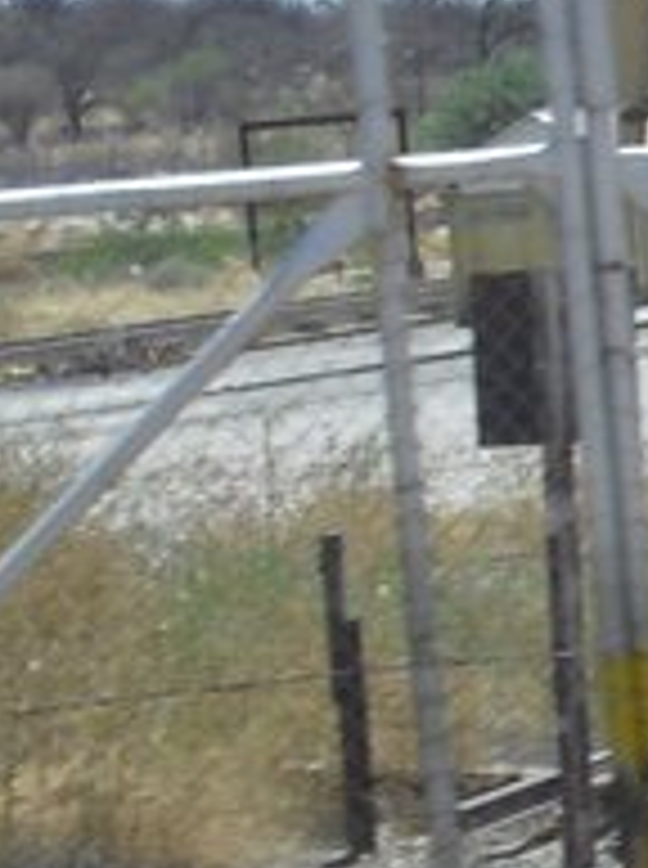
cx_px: 1354
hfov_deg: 7.0
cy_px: 405
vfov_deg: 9.8
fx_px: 5059
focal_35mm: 202
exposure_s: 1/320
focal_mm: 6.2
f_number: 8
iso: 100
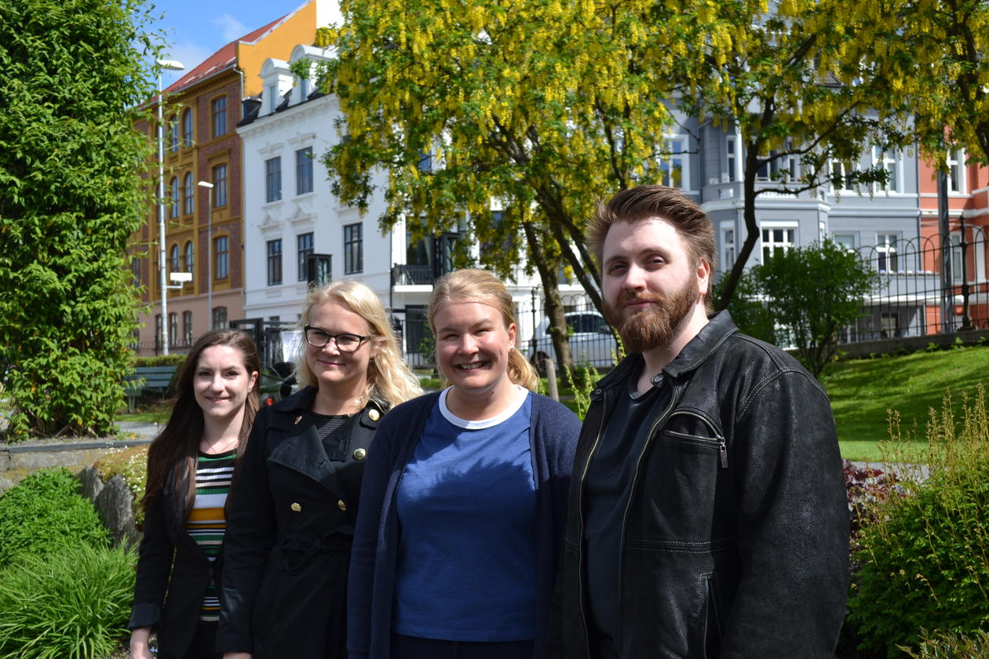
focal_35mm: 42
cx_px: 494
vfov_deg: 31.9
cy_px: 330
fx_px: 1154
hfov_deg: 46.4
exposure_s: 1/200
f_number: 7.1
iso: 100
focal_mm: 28
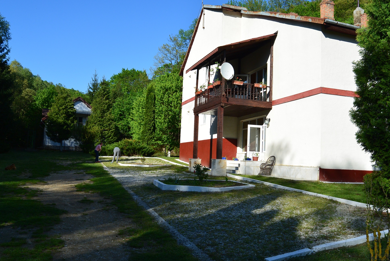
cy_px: 130
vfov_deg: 40.1
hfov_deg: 57.2
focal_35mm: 33
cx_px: 195
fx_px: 358
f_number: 4.5
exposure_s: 1/640
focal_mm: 12.5
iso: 100
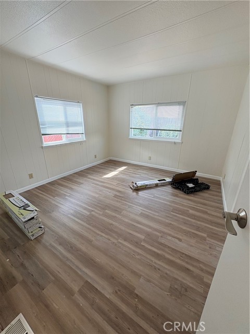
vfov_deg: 102.1
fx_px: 135
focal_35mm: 14
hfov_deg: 85.7
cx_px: 125
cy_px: 167
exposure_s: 1/120
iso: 80
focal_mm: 2.22
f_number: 2.2
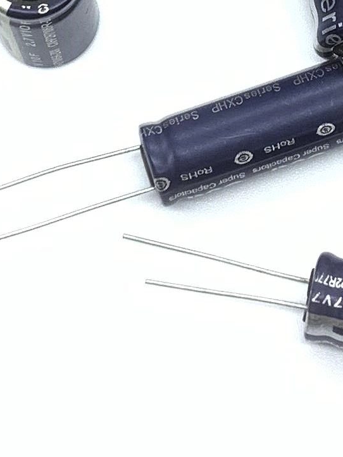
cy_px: -193
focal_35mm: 145
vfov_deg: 13.0
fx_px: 1916
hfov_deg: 10.2
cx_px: 250
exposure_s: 1/193
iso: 25
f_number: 1.8
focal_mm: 4.25
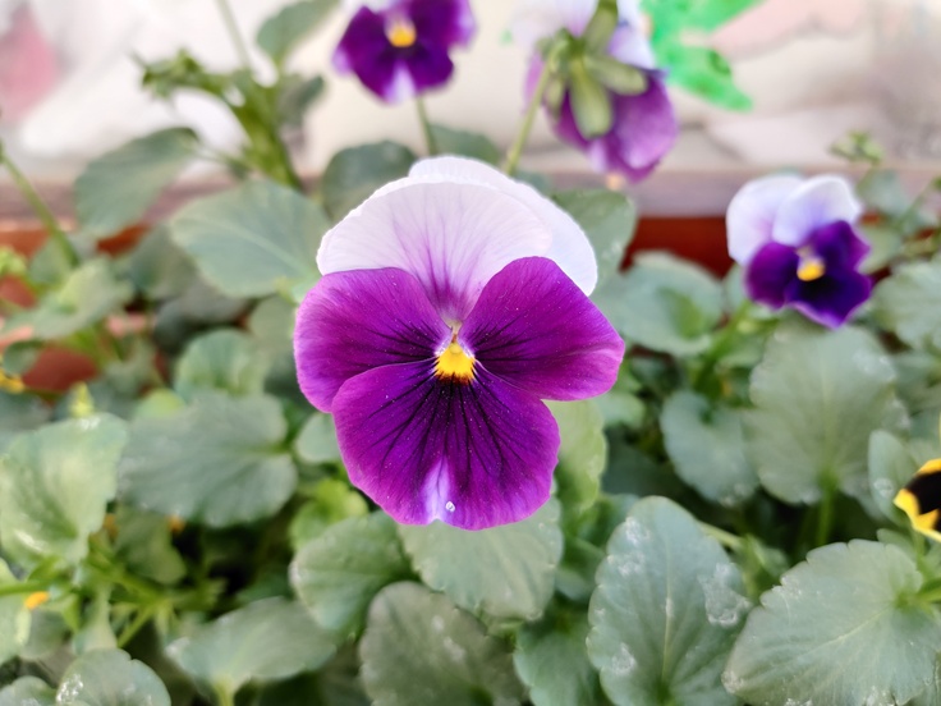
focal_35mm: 27
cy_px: 353
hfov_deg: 65.3
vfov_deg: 51.4
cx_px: 470
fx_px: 734
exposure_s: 1/100
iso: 250
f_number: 1.65
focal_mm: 4.75
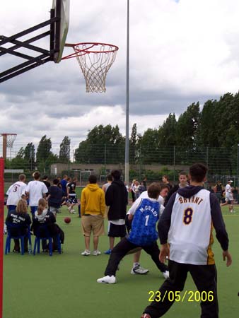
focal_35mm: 63
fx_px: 579
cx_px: 120
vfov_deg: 30.7
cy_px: 159
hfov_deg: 23.3
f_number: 5.6
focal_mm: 13.3
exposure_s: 1/350
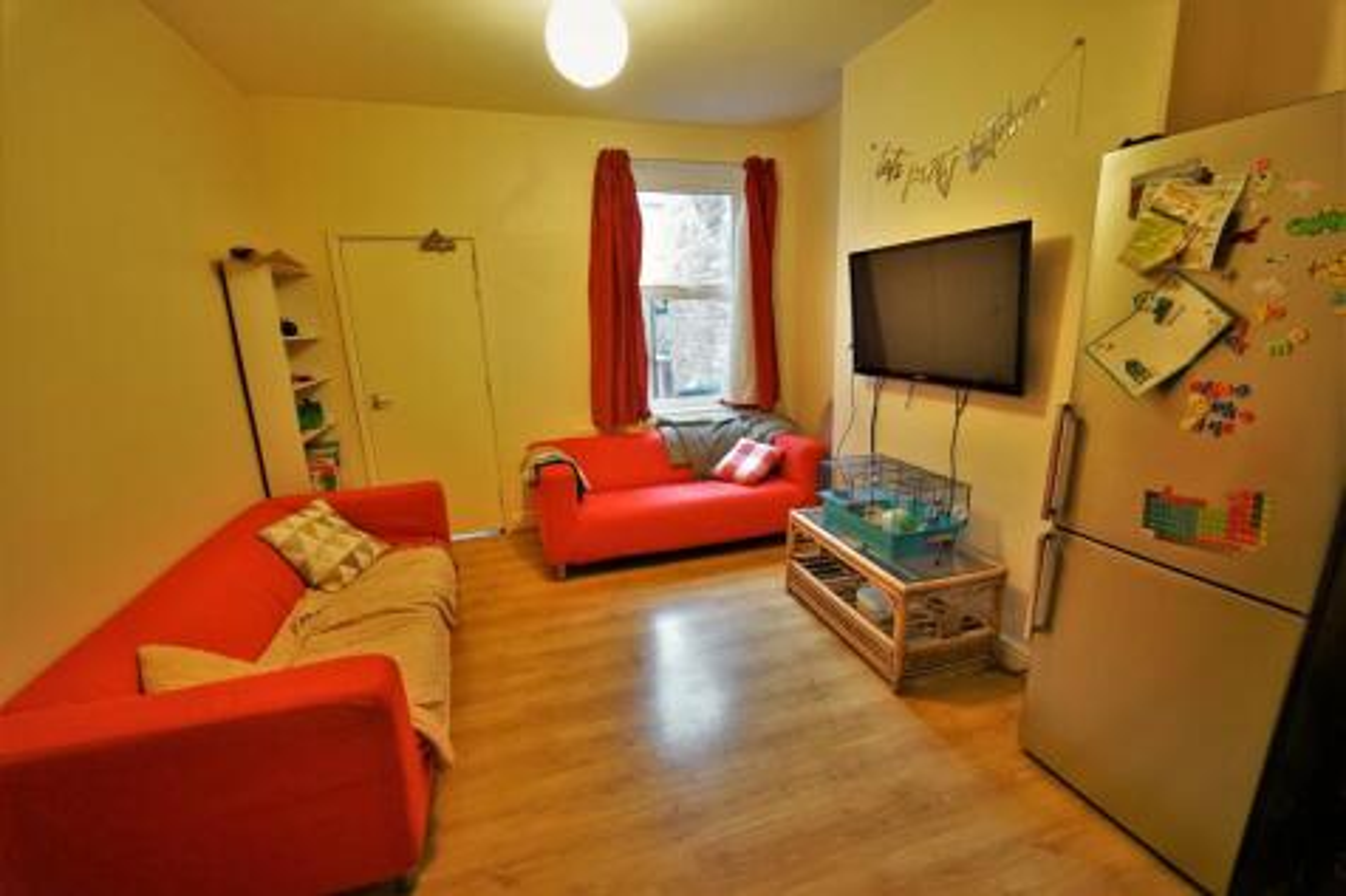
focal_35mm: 14
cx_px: 673
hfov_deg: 104.3
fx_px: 523
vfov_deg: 81.2
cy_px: 448
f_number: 2.8
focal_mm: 14
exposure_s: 1/60
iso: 4000
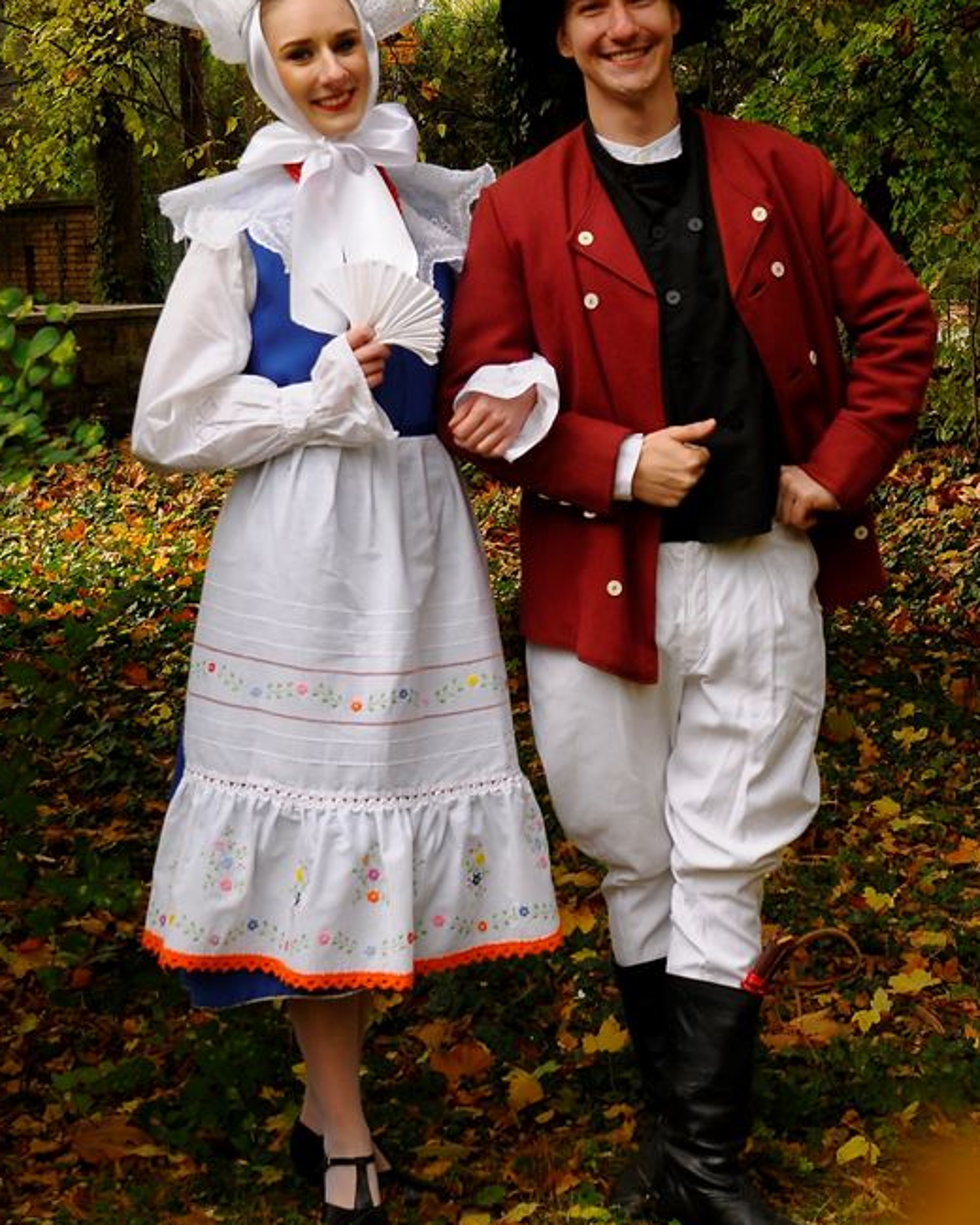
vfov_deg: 27.1
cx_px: 552
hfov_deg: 21.8
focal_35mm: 70
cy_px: 524
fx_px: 2538
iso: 200
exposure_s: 1/80
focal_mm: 28
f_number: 7.1
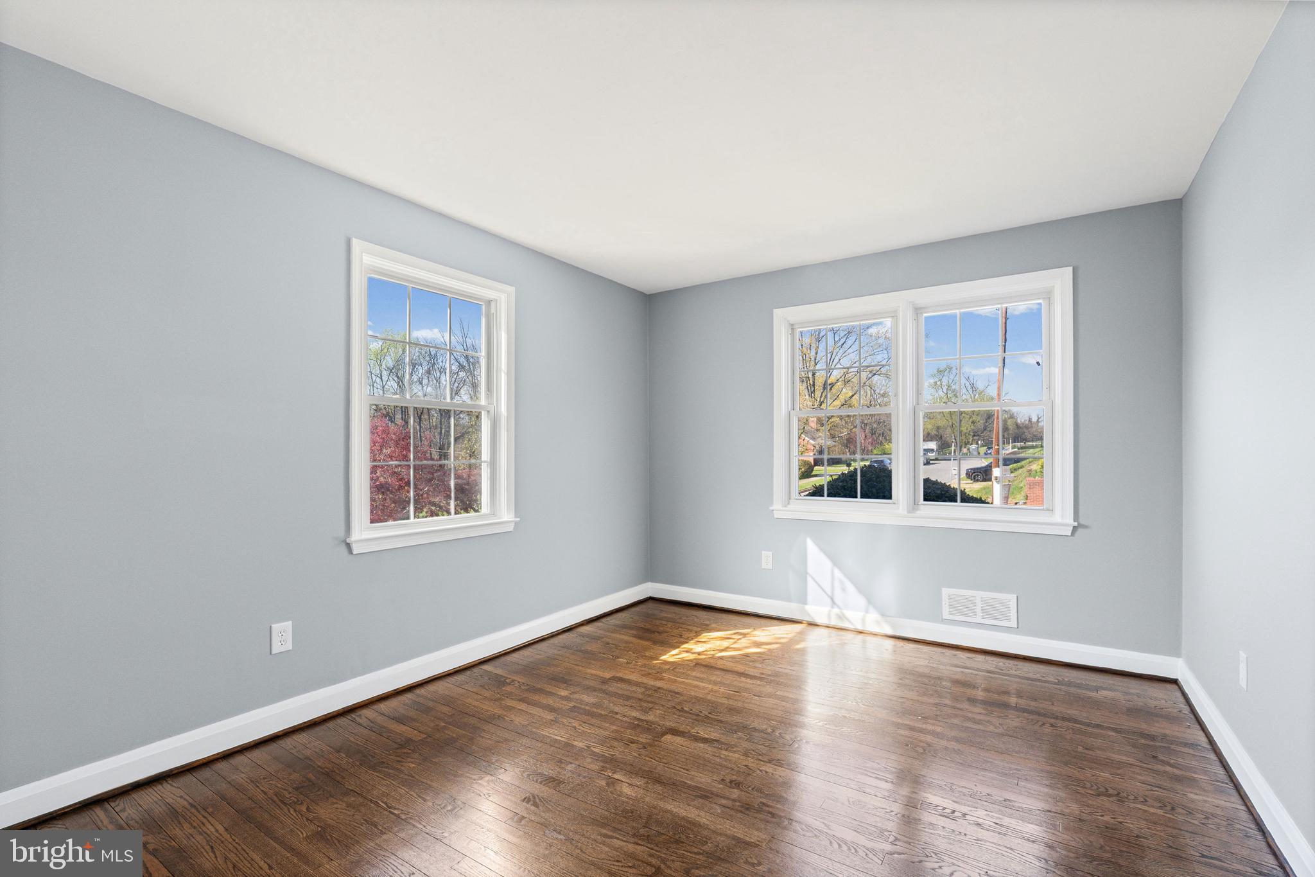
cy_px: 438
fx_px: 584
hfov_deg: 96.7
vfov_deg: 73.7
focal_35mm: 16
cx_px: 658
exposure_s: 1/13
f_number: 8
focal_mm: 16
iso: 160
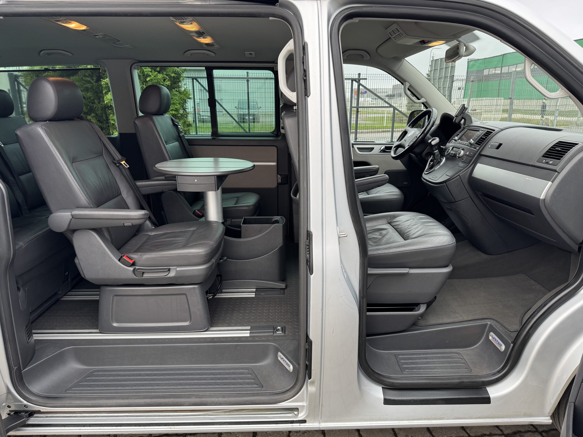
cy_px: 218
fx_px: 404
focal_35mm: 24
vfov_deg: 56.8
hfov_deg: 71.6
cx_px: 292
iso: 100
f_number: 1.78
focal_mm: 6.76
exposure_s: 1/121
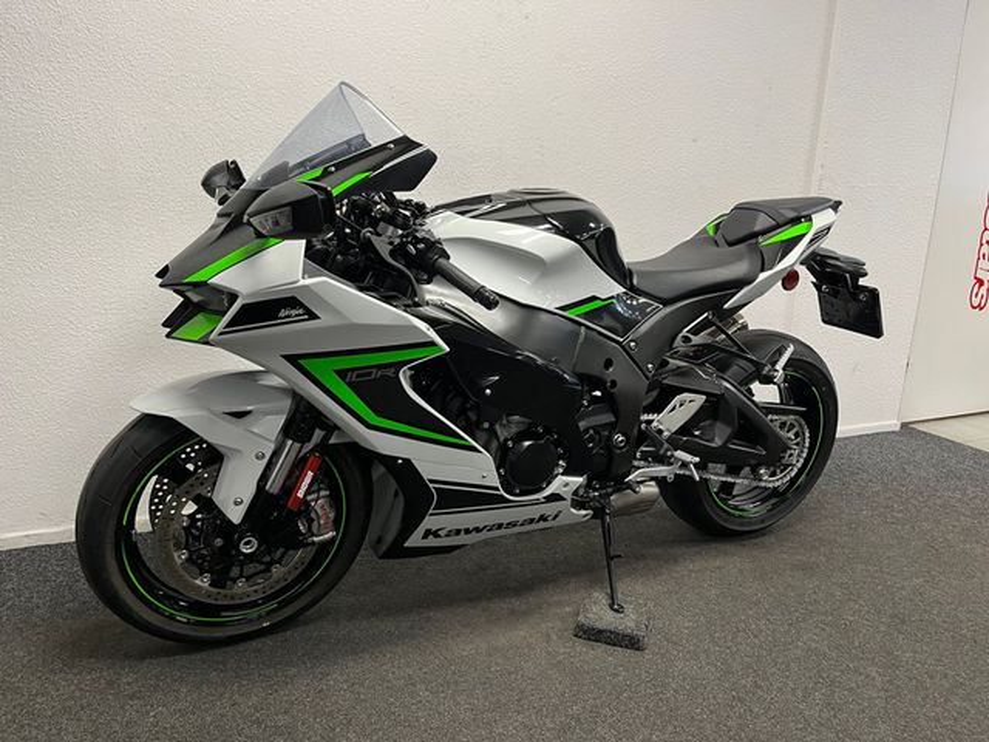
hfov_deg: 67.3
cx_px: 494
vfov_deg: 53.1
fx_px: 743
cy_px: 371
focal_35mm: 26
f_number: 1.6
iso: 100
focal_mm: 5.1
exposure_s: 1/50
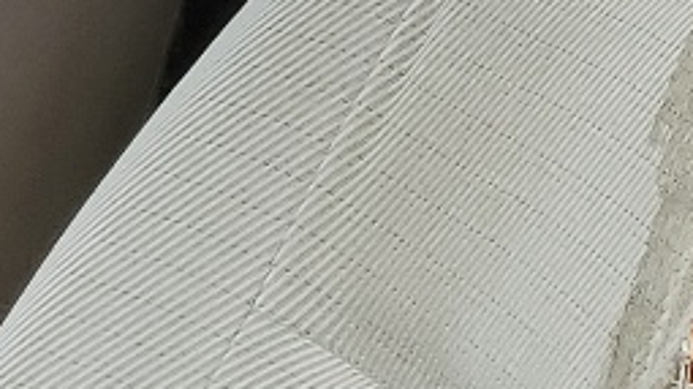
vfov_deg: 6.7
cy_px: 577
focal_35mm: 178
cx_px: -799
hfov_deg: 10.8
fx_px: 3268
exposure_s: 1/833
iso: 50
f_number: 1.5
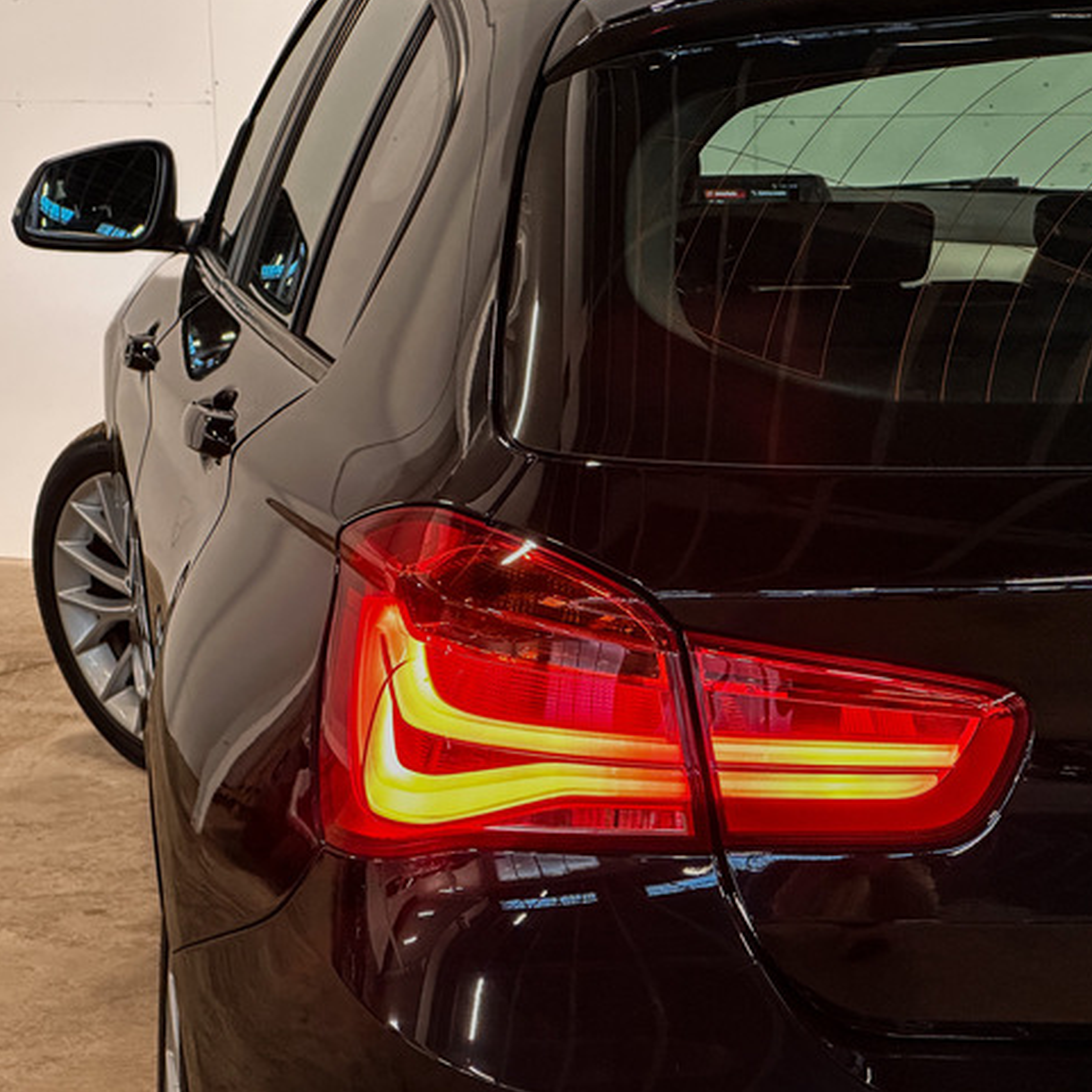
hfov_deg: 18.9
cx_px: 608
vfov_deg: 18.9
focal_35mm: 92
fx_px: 3284
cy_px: 540
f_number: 2.8
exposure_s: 1/50
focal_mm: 9
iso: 640
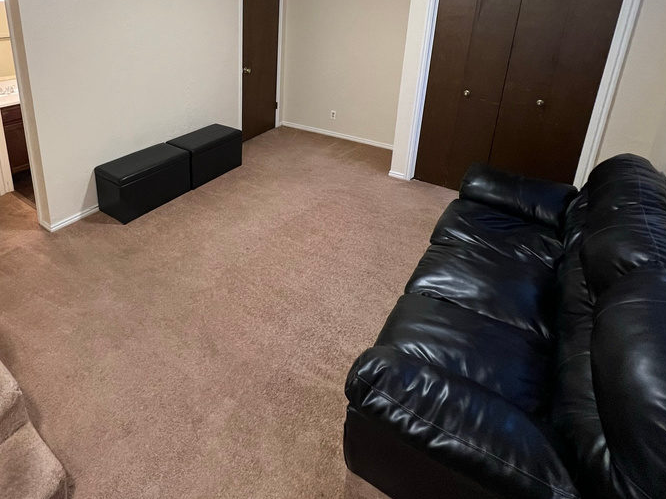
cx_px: 232
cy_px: 117
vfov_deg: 61.7
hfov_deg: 79.5
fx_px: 385
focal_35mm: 20
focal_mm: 1.57
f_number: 1.8
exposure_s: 1/60
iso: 320
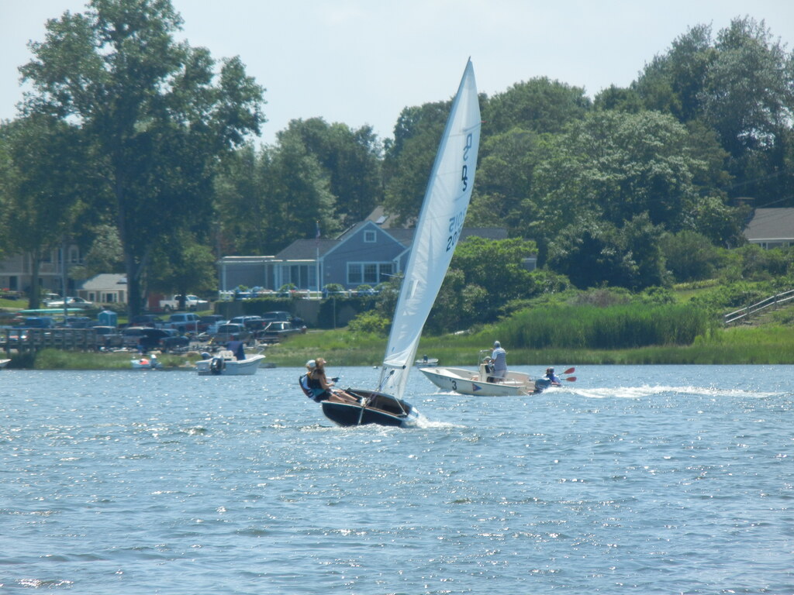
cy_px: 298
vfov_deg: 5.0
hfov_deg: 6.6
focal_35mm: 300
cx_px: 397
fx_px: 6881
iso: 160
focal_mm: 54
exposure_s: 1/602
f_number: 5.6
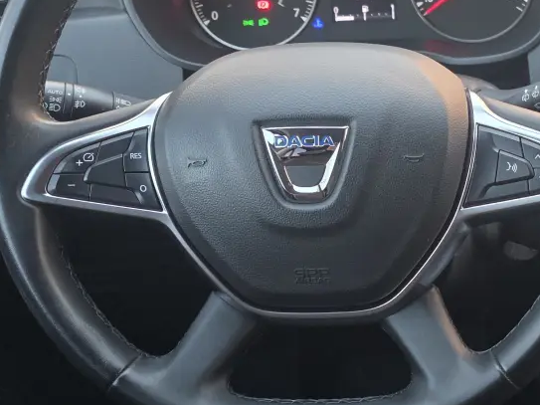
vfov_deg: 24.0
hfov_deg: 30.0
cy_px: 217
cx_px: 509
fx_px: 951
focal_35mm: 61
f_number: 1.7
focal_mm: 6.3
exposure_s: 1/100
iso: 800
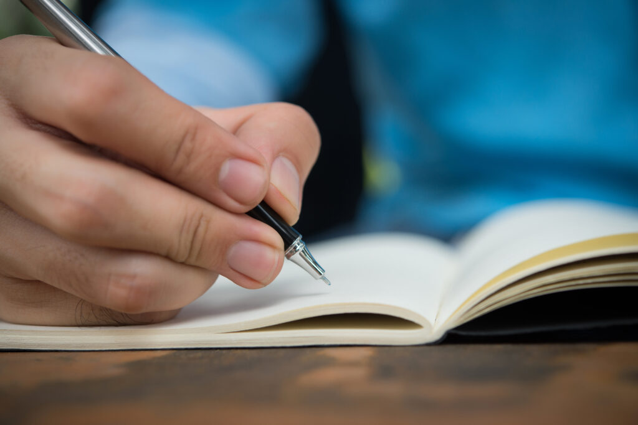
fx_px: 1063
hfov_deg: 33.4
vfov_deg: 22.6
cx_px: 319
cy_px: 212
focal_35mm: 60
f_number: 4.5
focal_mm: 60
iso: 320
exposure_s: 1/125
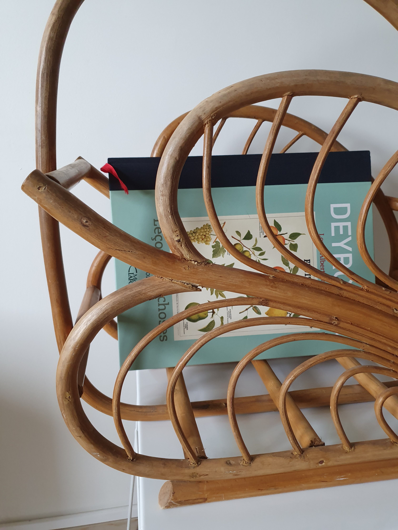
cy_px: 265
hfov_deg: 53.1
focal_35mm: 26
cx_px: 199
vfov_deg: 67.3
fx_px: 399
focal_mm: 4.32
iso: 250
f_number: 1.5
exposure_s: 1/40
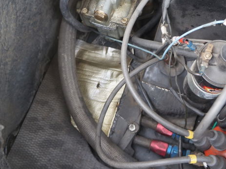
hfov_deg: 43.8
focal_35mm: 43
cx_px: 125
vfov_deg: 33.4
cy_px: 65
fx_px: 281
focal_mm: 18
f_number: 4
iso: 400
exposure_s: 1/60
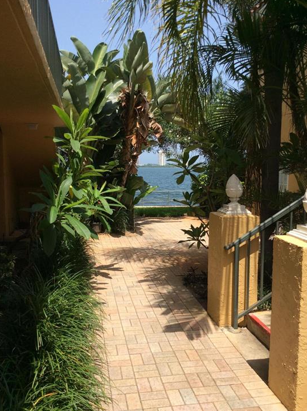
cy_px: 213
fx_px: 404
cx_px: 152
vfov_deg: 54.0
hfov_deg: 41.6
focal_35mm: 34
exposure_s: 1/1100
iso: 32
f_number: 2.4
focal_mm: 3.3
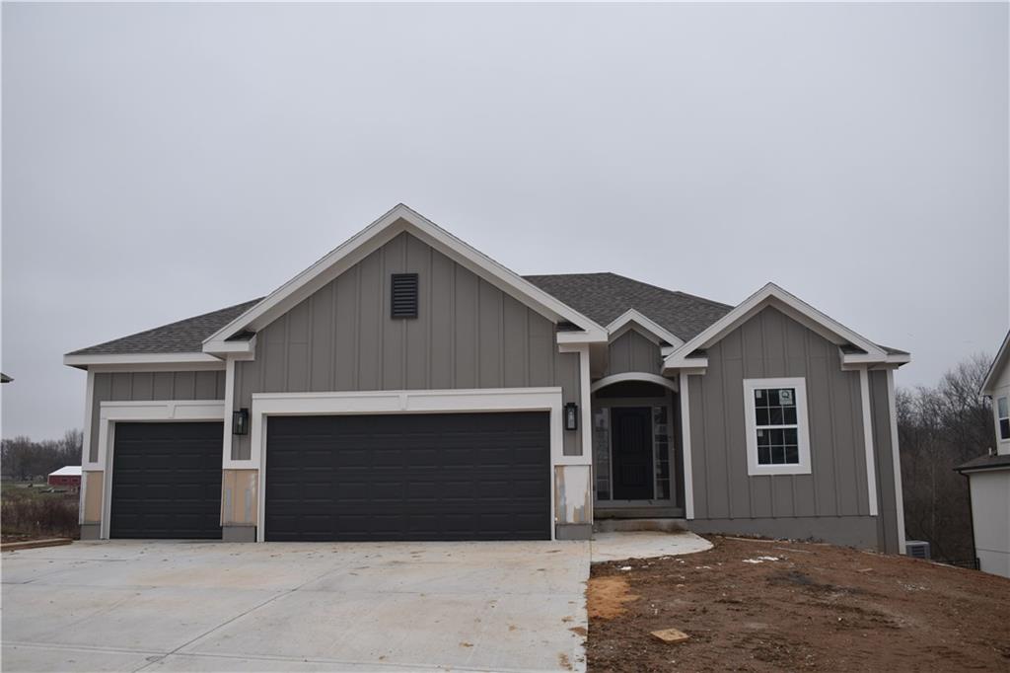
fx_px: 925
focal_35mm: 33
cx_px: 505
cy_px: 336
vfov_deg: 39.9
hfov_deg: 57.2
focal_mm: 22
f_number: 6.3
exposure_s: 1/250
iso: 200
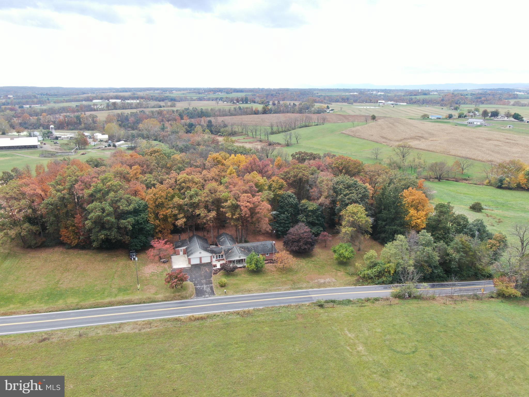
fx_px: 367
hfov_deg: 71.6
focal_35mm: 24
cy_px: 198
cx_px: 264
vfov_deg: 56.8
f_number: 2.8
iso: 100
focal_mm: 4.39
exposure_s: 1/160
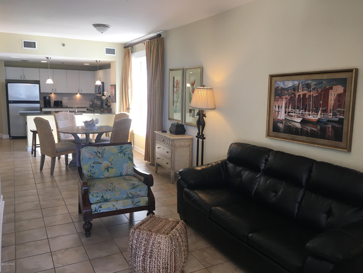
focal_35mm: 29
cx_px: 182
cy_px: 136
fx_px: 304
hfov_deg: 61.7
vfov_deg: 48.2
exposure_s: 1/30
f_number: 2.2
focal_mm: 4.15
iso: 25
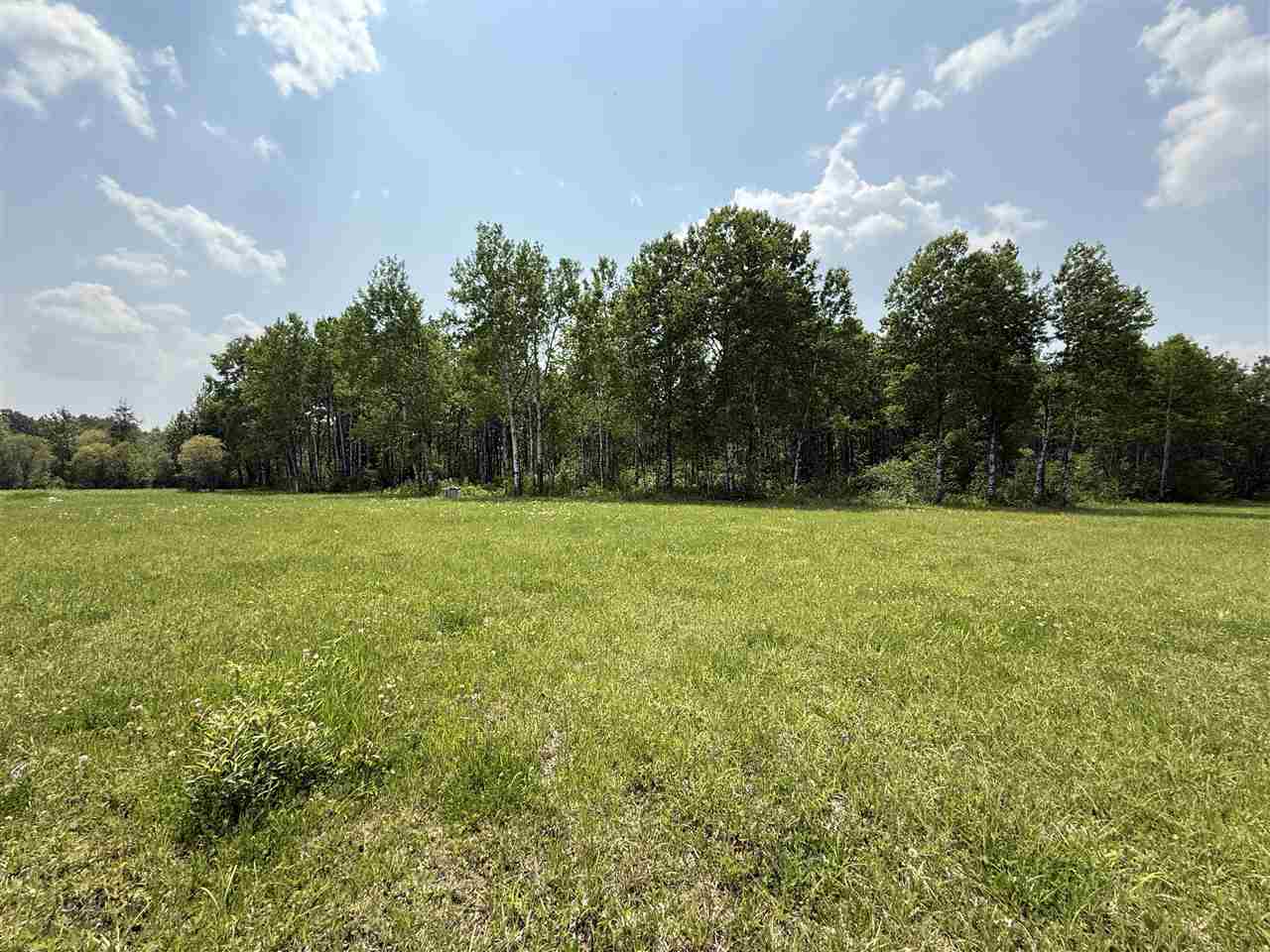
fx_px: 514
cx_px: 635
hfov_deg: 102.1
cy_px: 476
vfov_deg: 85.7
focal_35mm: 14
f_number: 2.2
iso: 64
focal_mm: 2.22
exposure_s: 1/1795
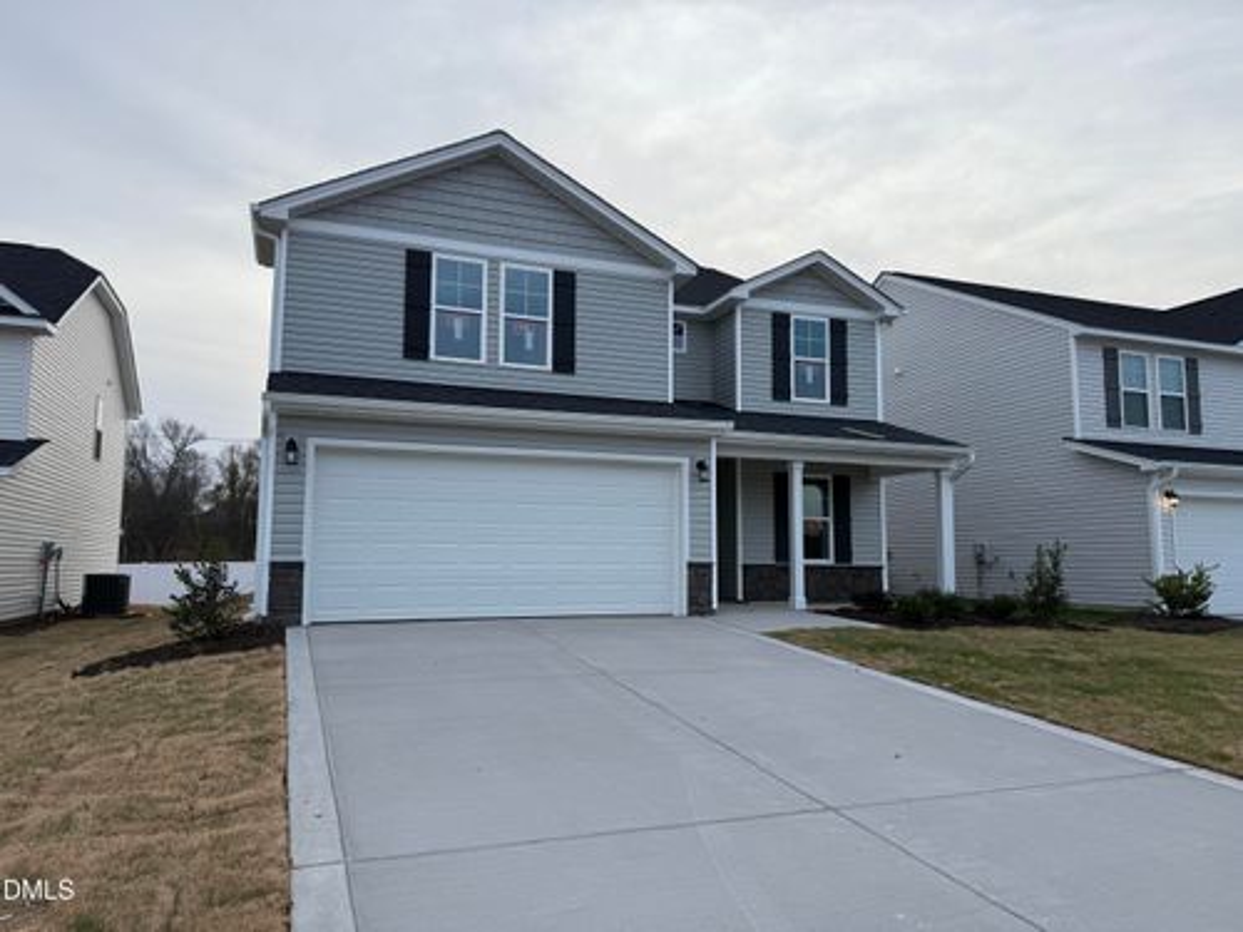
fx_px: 862
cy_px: 466
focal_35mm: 24
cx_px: 622
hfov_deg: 71.6
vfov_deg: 56.8
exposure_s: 1/1122
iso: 80
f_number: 1.78
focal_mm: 6.76
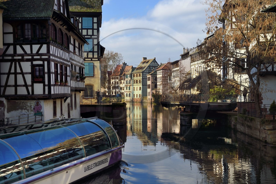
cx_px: 138
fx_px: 429
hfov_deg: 35.7
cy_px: 92
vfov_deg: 24.2
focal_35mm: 56
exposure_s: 1/800
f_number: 7.1
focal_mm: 56
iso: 200
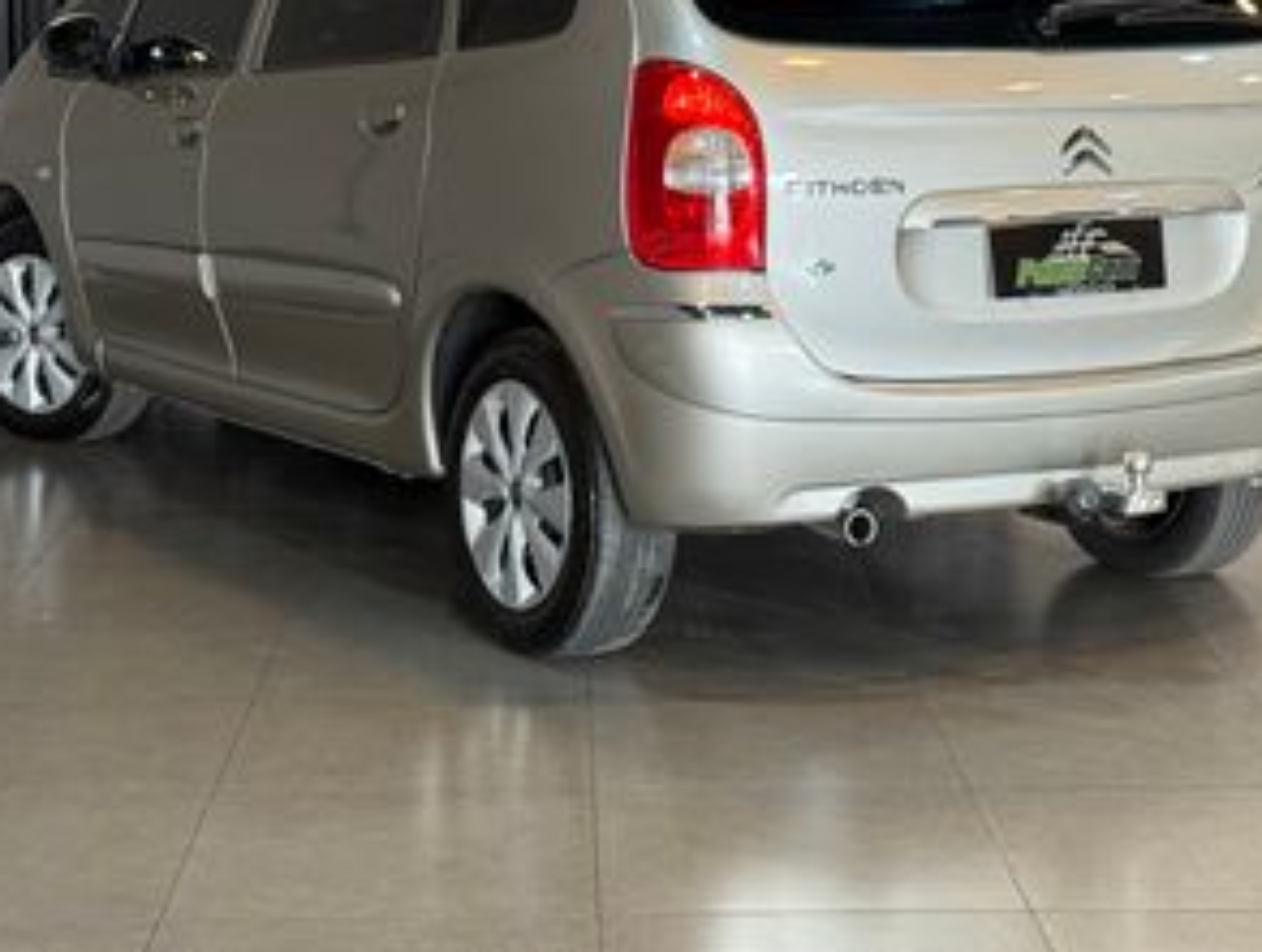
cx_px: 711
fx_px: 2813
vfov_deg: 19.0
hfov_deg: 25.3
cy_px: 194
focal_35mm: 77
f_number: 1.78
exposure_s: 1/60
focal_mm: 6.76
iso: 125
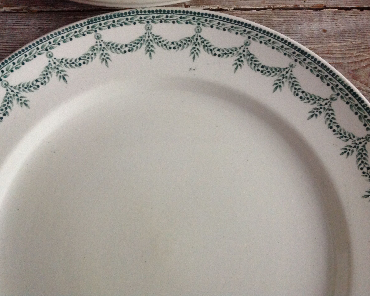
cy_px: 146
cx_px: 192
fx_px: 405
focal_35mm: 37
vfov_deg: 40.1
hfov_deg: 49.1
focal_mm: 4.28
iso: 320
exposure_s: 1/15
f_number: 2.4
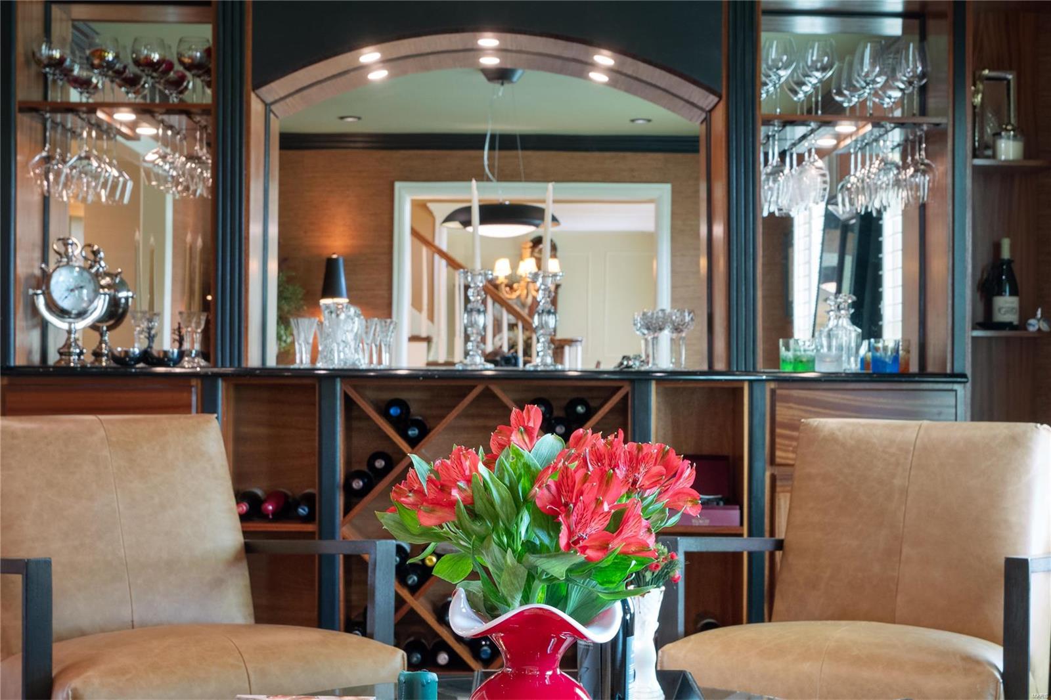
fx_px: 1810
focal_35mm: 62
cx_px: 526
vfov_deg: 21.9
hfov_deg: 32.4
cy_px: 350
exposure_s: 1/1.25
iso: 400
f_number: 8
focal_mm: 31
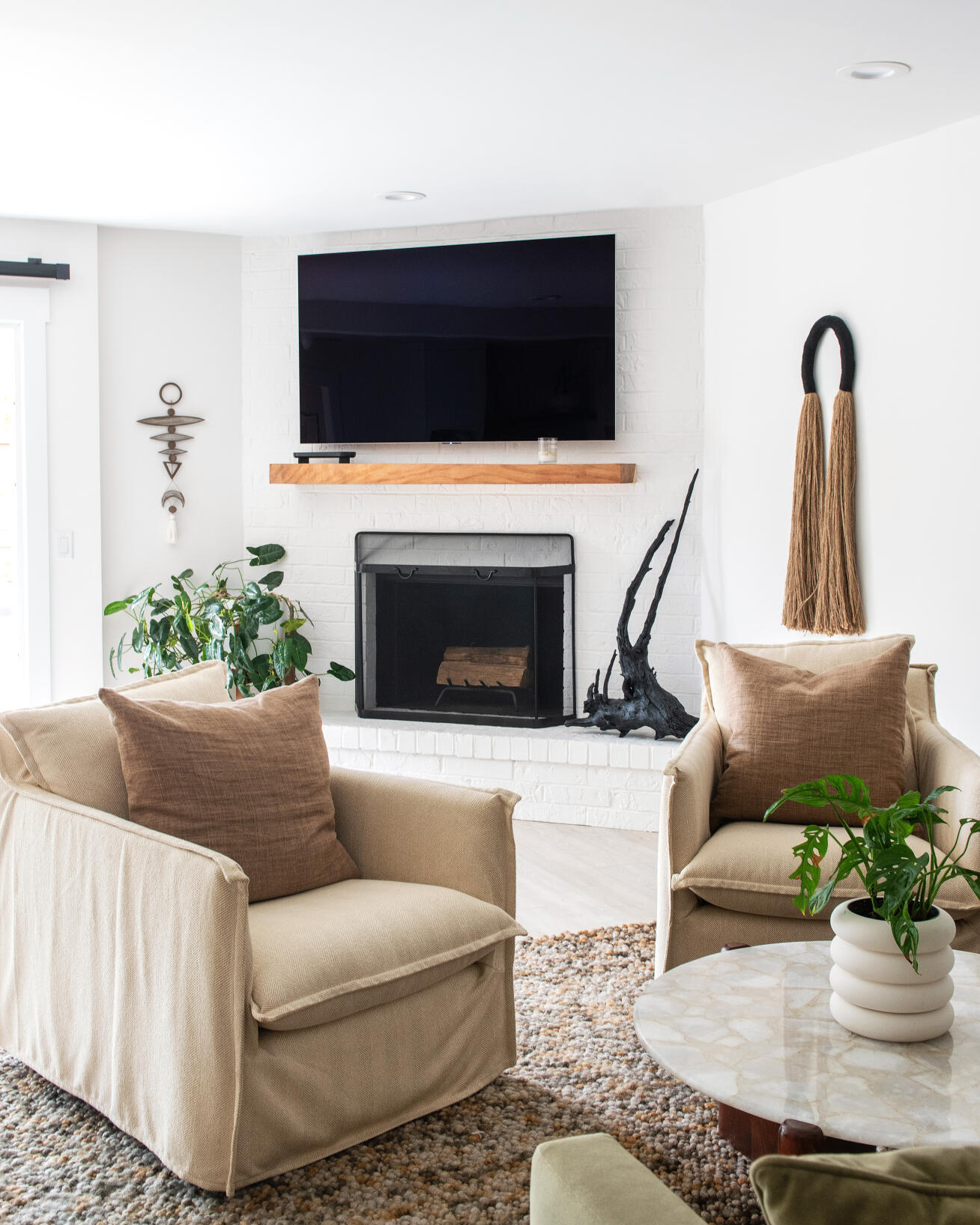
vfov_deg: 46.8
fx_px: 1414
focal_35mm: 39
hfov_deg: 38.2
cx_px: 498
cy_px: 569
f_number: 9
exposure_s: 1/2
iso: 400
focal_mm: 29
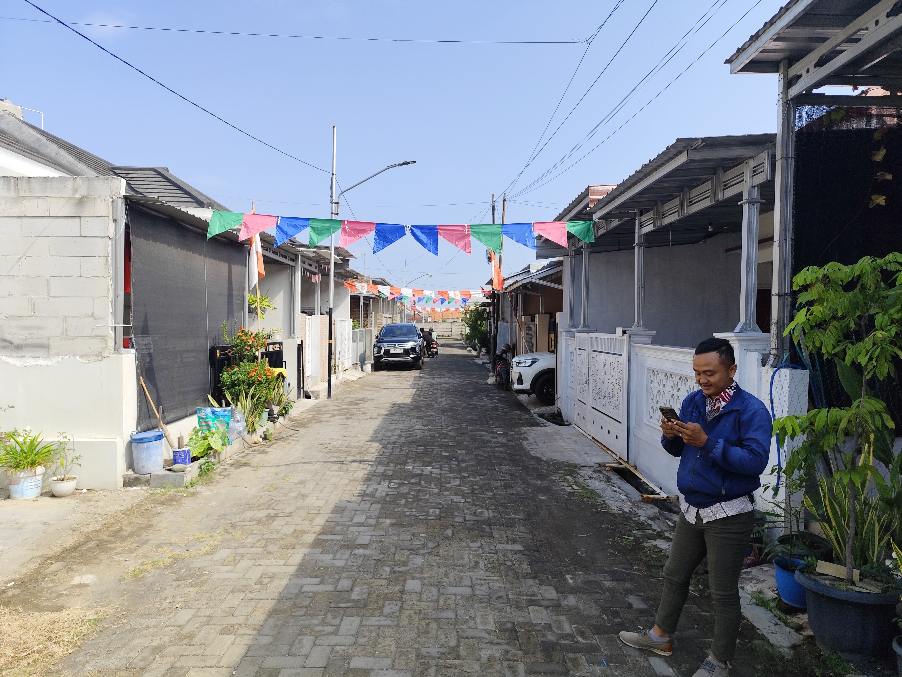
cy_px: 338
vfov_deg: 58.9
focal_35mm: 23
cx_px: 451
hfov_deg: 73.9
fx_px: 599
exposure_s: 1/679
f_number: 1.65
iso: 50
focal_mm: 6.19
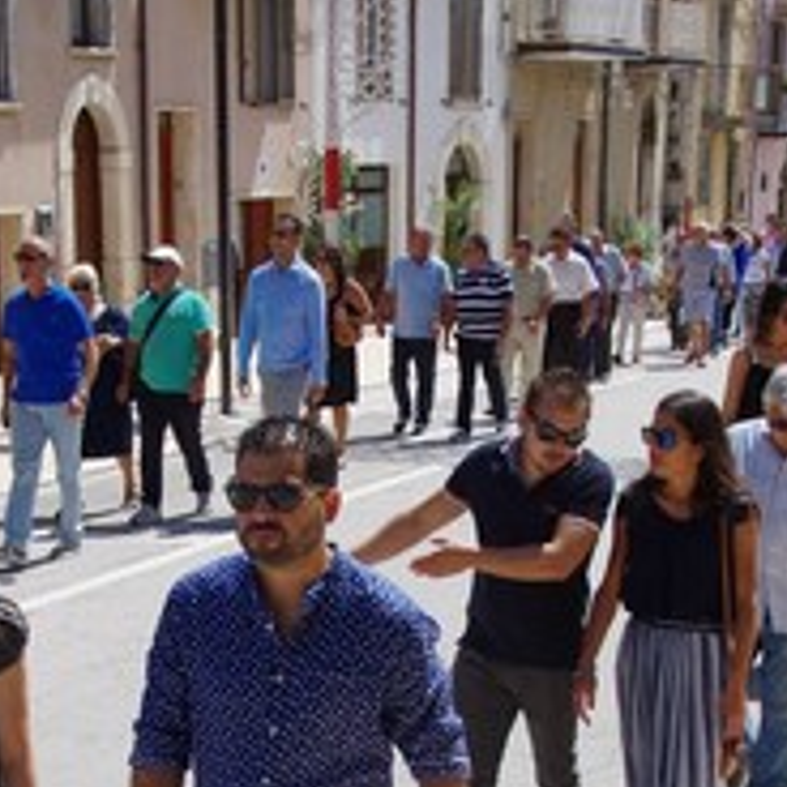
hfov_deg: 22.7
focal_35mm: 76
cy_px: 708
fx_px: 1955
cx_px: 334
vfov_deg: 22.2
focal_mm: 22
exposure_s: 1/320
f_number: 8
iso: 200
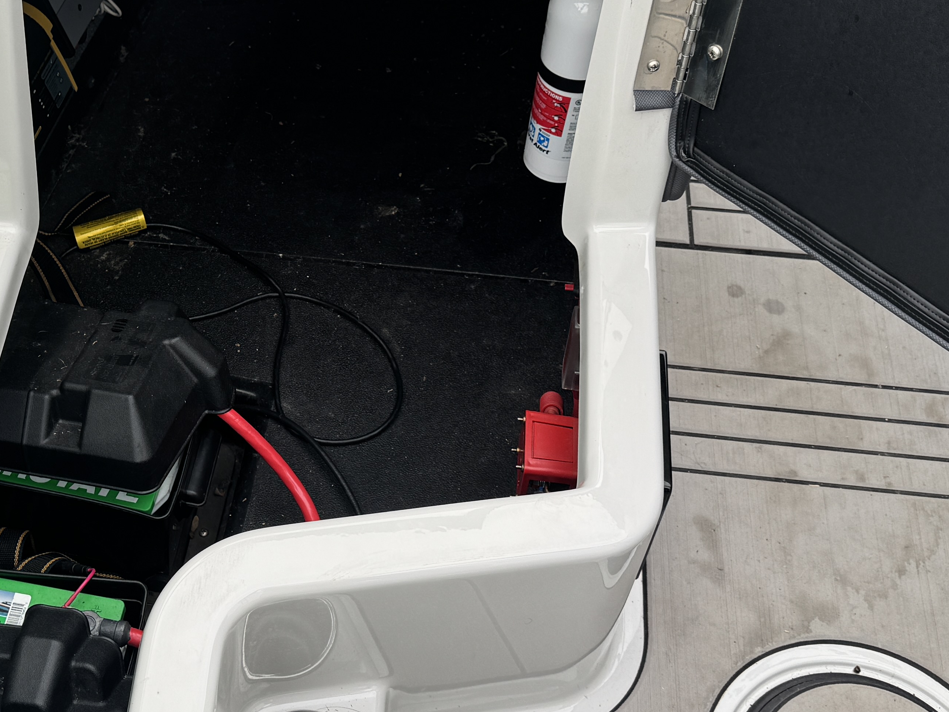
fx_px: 1453
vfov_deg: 27.4
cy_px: 273
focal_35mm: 53
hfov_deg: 35.5
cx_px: 259
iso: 80
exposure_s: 1/460
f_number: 1.78
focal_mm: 6.76
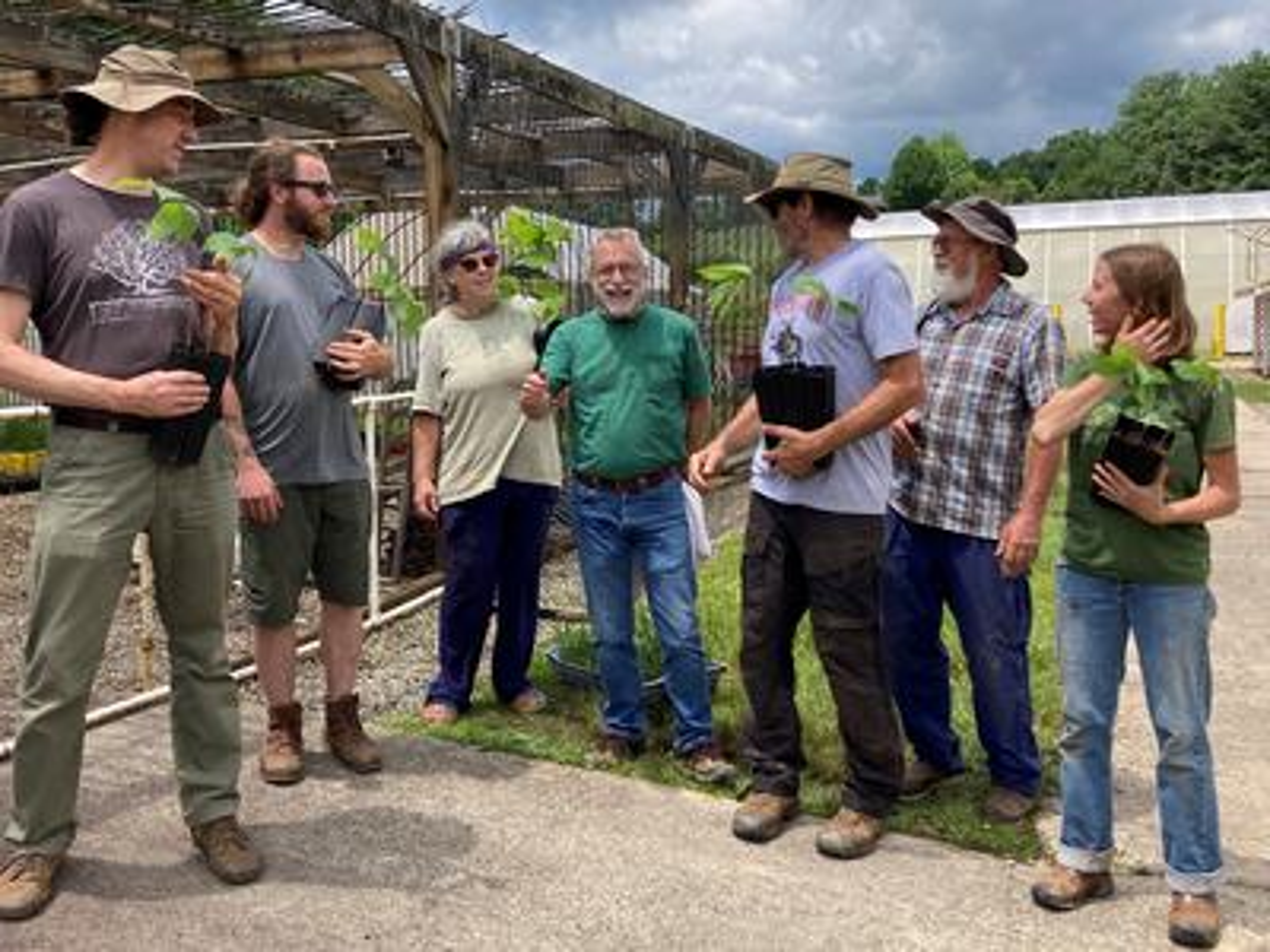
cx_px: 635
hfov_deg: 63.4
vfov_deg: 49.7
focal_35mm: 28
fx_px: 1027
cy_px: 476
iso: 20
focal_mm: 3.99
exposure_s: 1/1091
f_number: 1.8
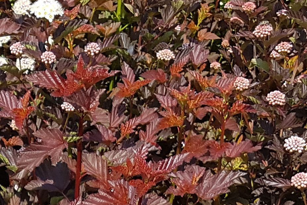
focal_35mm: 118
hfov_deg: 16.7
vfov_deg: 10.3
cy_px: 467
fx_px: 1006
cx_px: -53
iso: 50
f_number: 1.7
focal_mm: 4.2
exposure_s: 1/1524
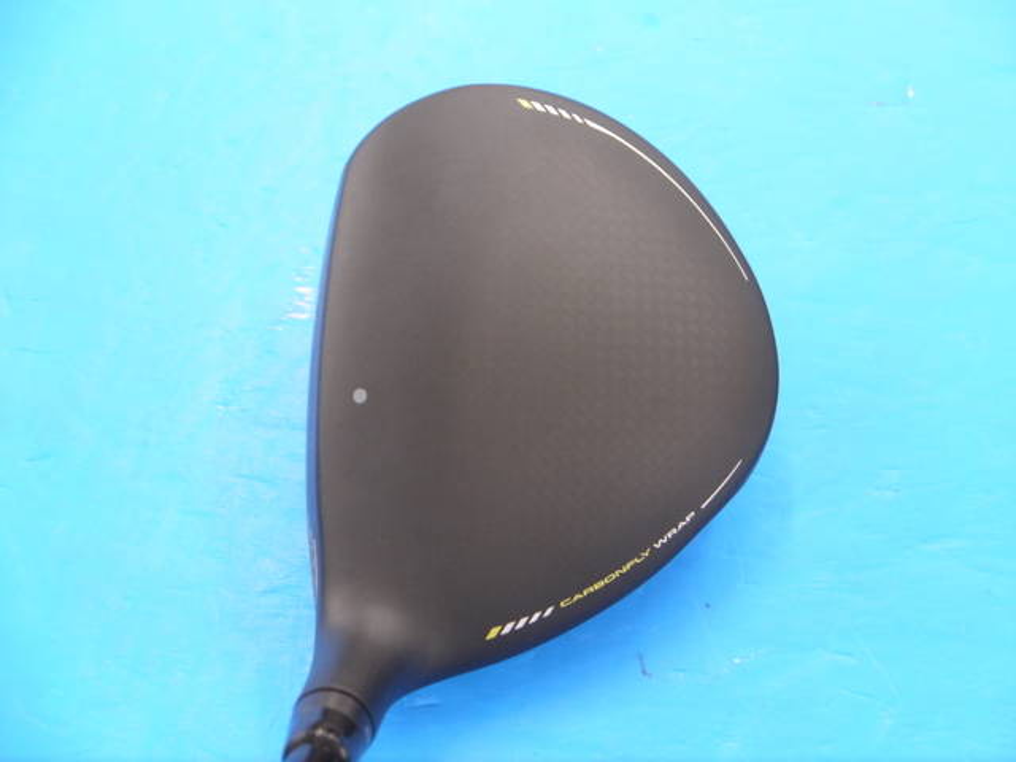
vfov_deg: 17.6
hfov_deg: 23.3
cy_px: 381
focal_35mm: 84
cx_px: 508
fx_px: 2465
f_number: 5.6
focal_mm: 42
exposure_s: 1/60
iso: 800
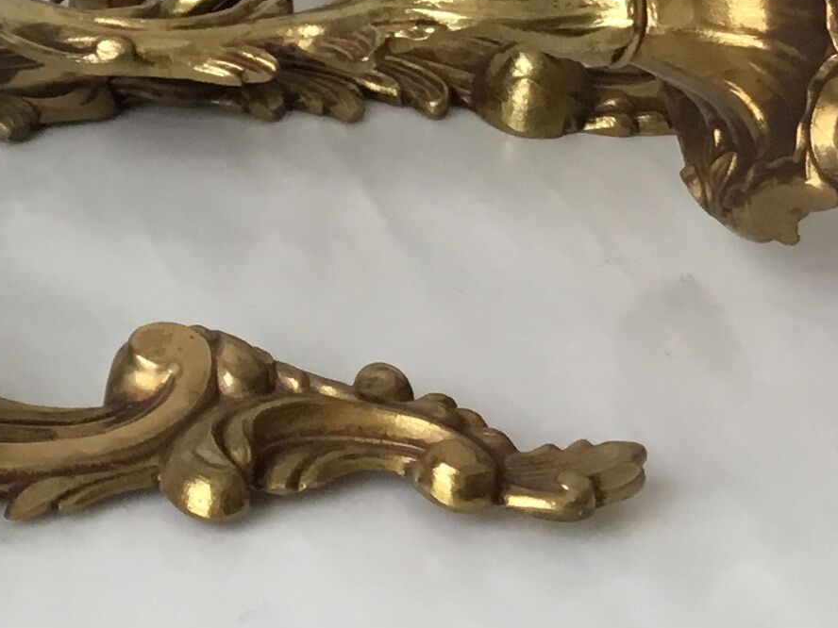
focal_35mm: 114
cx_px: -264
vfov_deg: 12.9
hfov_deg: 16.3
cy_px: 54
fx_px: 2760
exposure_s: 1/33
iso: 25
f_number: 2.4
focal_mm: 3.3
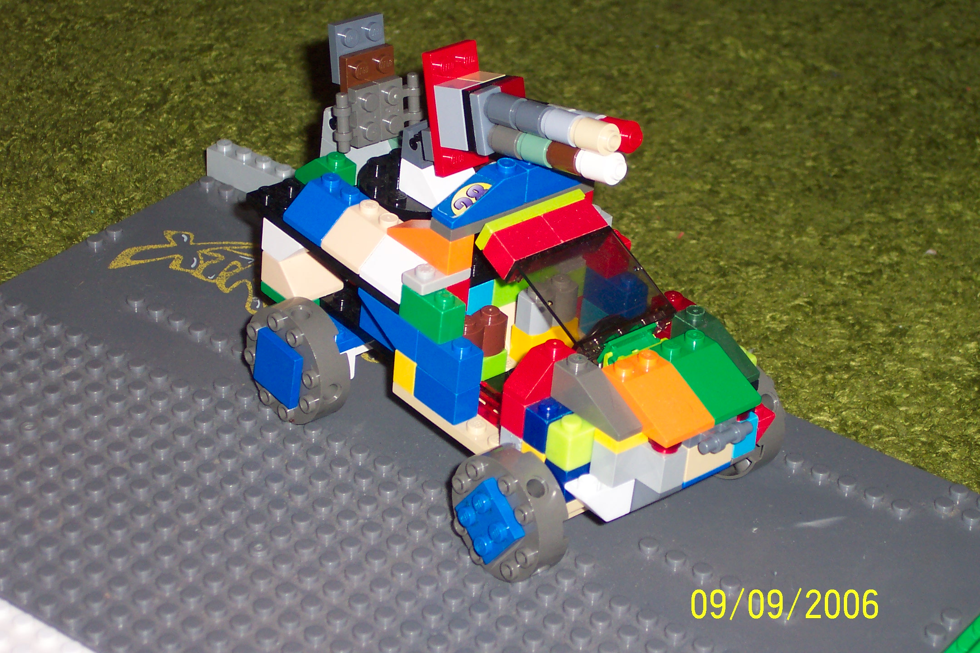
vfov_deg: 13.6
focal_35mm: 101
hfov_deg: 20.2
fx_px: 2749
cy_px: 326
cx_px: 490
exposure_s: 1/90
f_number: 4.8
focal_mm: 21.3
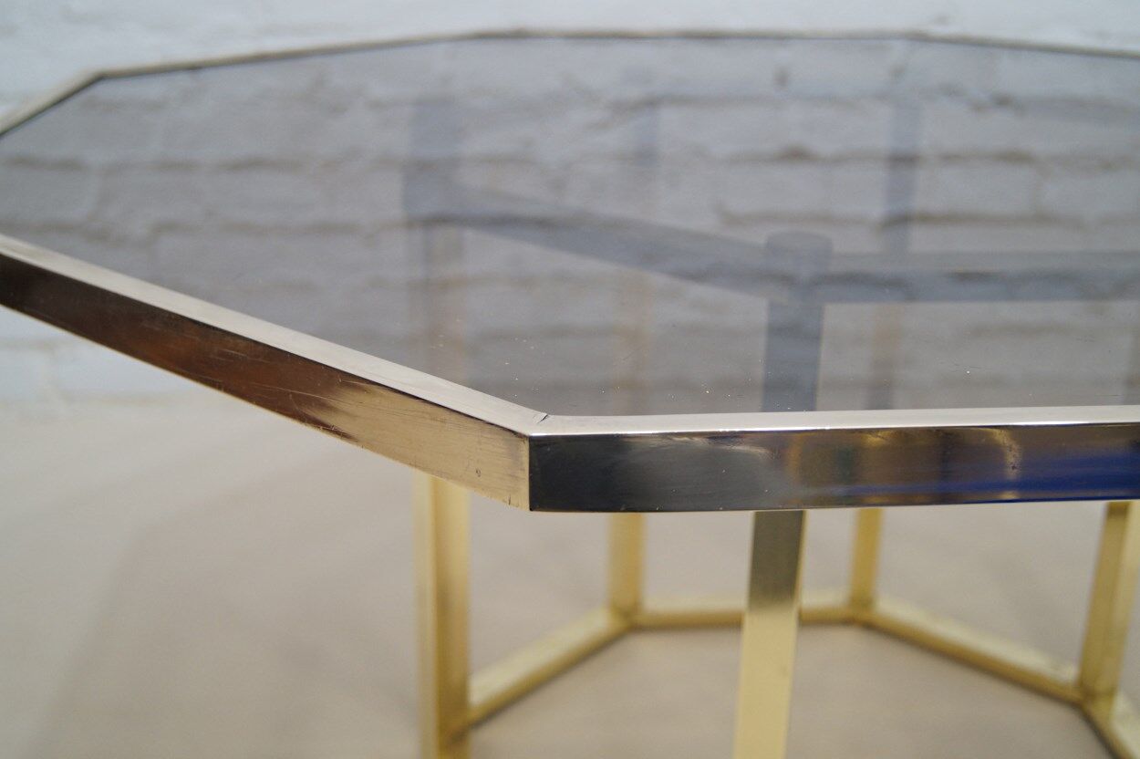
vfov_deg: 31.9
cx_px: 570
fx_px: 1329
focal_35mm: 42
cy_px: 380
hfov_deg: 46.4
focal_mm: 28
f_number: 4.5
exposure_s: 1/60
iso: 400
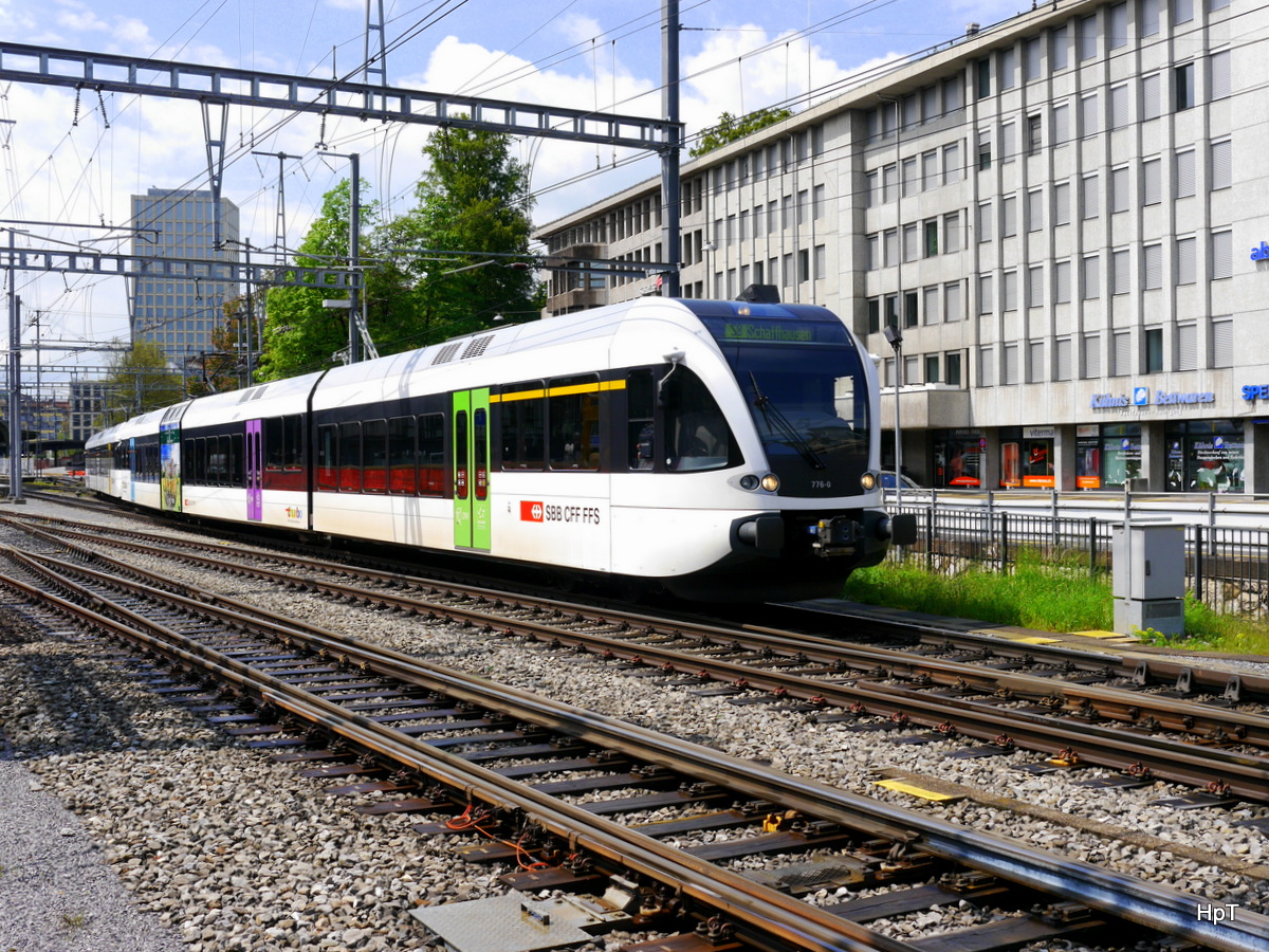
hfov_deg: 44.8
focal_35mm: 42
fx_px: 1540
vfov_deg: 34.3
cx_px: 634
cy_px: 476
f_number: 8
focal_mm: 21
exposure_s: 1/400
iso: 160
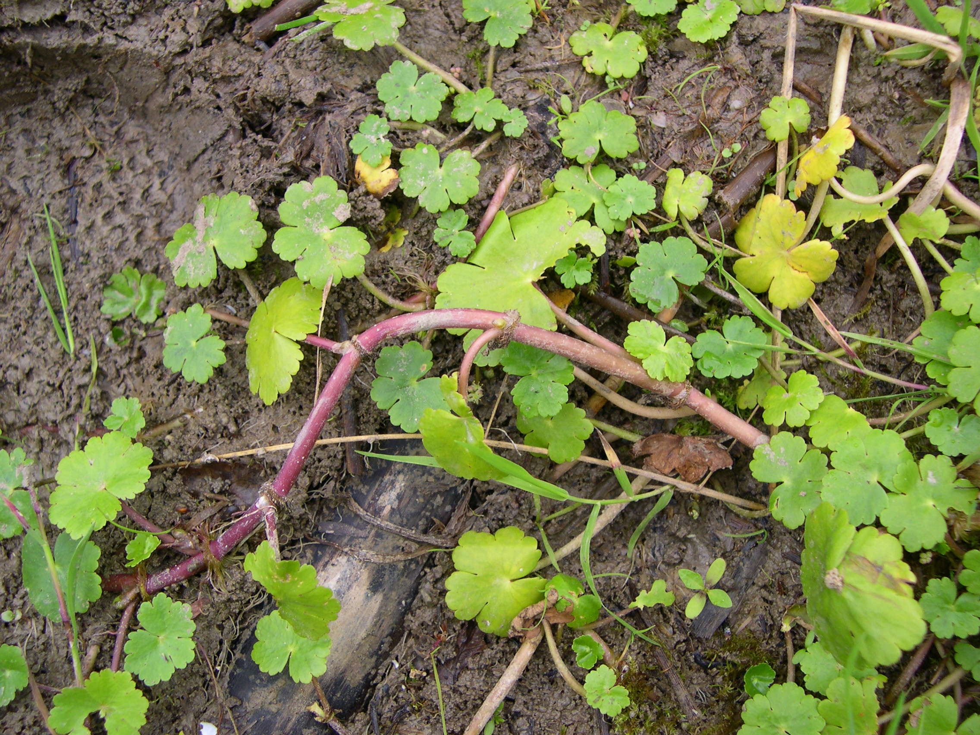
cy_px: 368
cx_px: 490
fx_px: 1076
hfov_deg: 49.0
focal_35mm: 38
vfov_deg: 37.7
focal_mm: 8
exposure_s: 1/102
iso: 100
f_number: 2.8
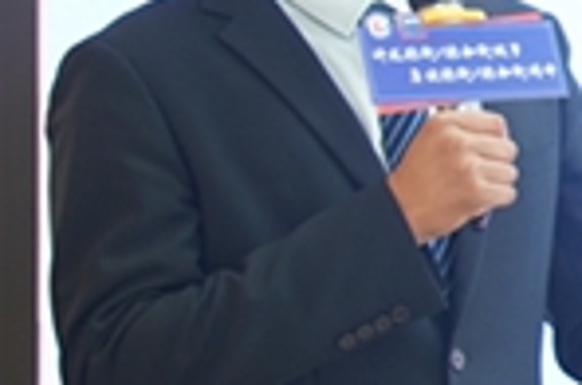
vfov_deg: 7.4
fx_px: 2968
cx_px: 1502
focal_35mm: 184
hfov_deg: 9.6
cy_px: -65
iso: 400
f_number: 4
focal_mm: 34
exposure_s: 1/40
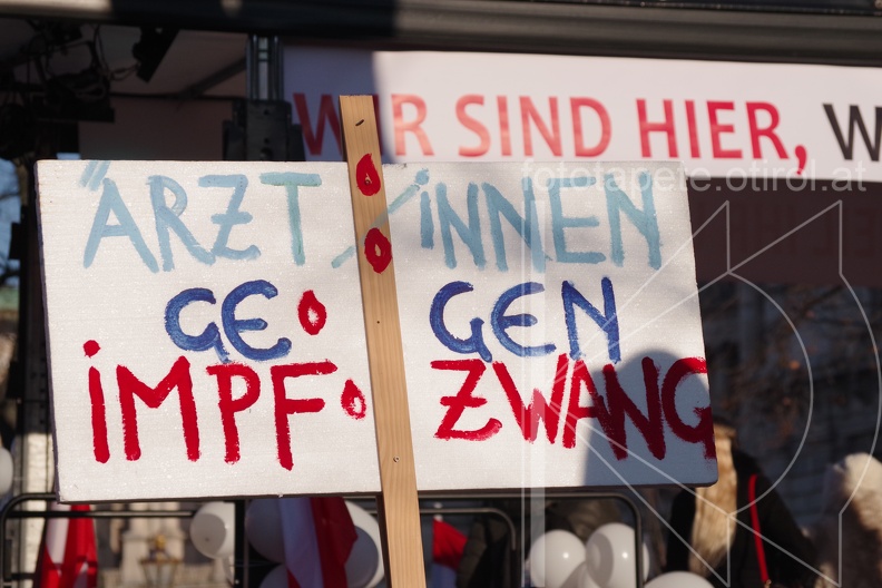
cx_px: 441
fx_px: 3846
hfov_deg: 13.1
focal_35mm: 157
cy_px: 294
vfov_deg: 8.7
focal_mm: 105
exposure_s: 1/3200
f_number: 8
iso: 800
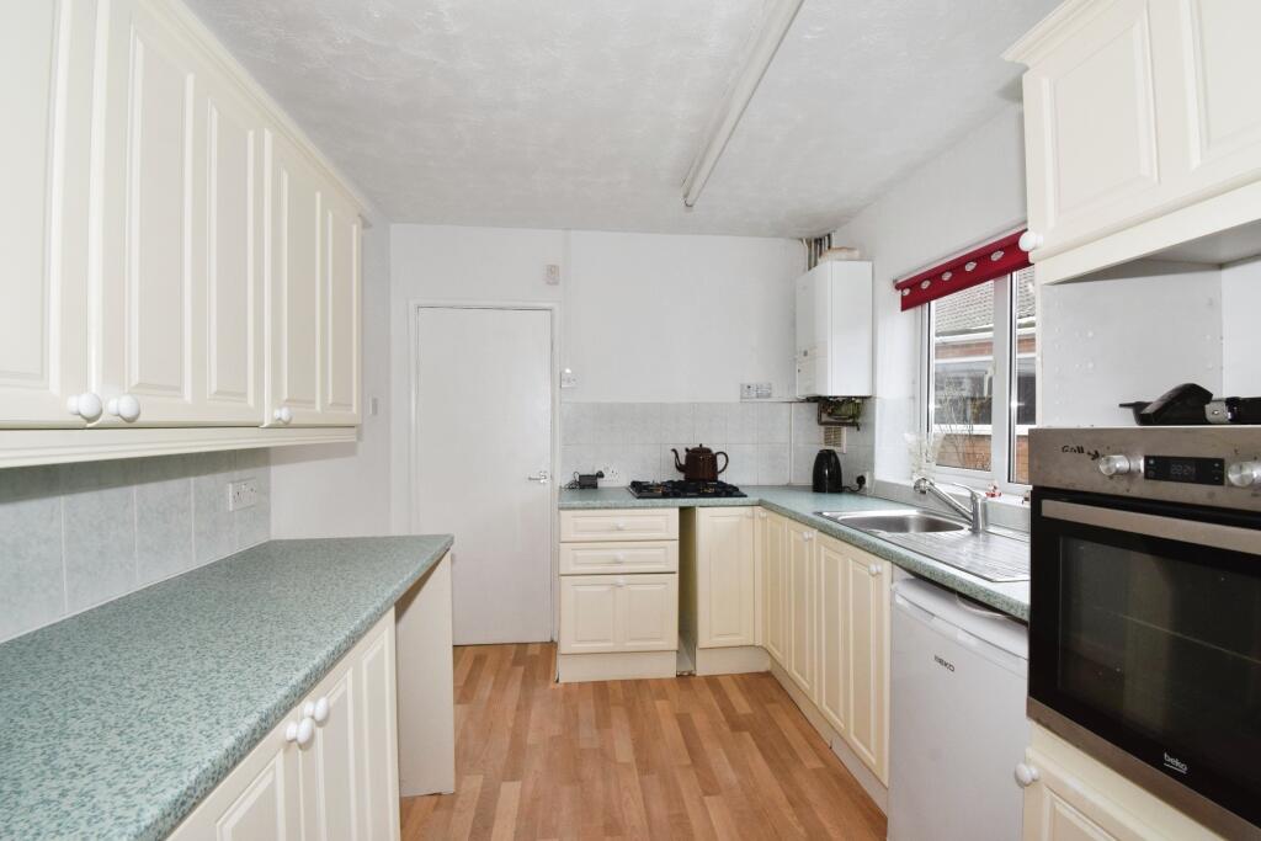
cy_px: 420
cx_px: 630
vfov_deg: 77.3
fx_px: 525
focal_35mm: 15
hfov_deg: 100.4
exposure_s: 1/60
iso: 1000
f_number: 11
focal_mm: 10
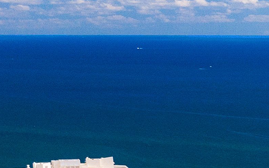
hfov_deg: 8.6
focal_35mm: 198
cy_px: 370
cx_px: 839
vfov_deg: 6.4
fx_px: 1452
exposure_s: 1/160
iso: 100
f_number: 5
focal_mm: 10.26
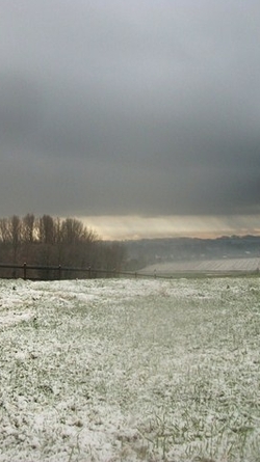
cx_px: 59
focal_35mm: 47
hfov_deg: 25.1
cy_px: 229
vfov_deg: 43.7
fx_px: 577
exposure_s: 1/400
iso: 80
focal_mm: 5.7
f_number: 2.9
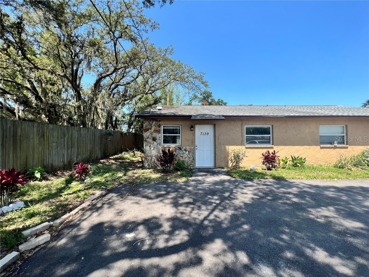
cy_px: 138
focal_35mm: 13
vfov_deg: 89.9
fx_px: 139
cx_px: 184
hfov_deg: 106.2
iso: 32
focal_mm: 1.57
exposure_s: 1/576
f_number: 1.8
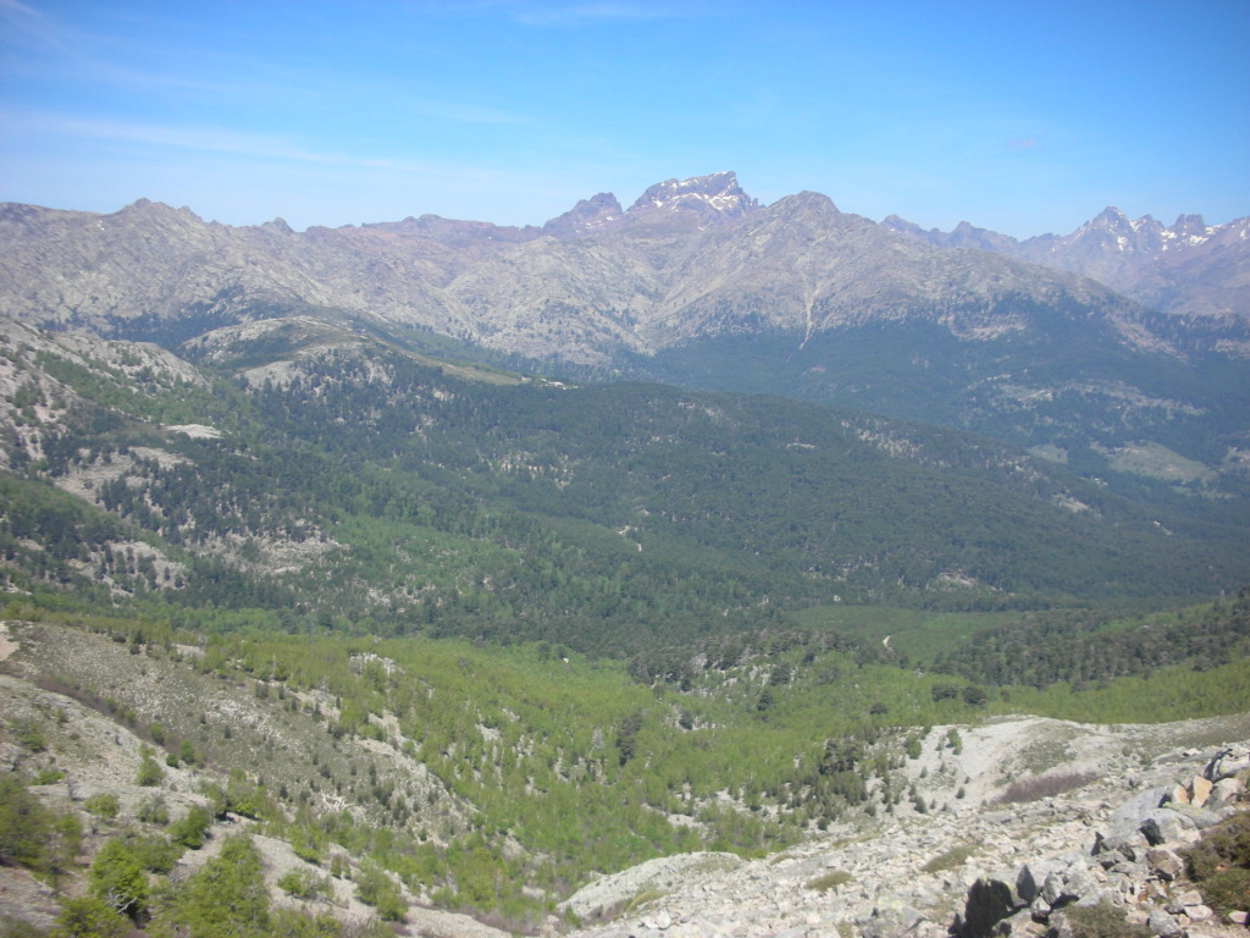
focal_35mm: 35
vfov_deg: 40.7
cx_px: 625
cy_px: 469
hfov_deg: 52.6
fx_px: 1264
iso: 50
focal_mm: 5.8
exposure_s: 1/73
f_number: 8.5
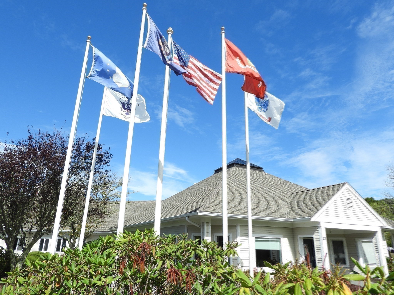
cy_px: 148
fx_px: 273
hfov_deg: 71.6
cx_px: 197
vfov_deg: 56.8
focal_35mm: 24
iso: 100
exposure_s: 1/1000
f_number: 3.5
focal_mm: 4.3
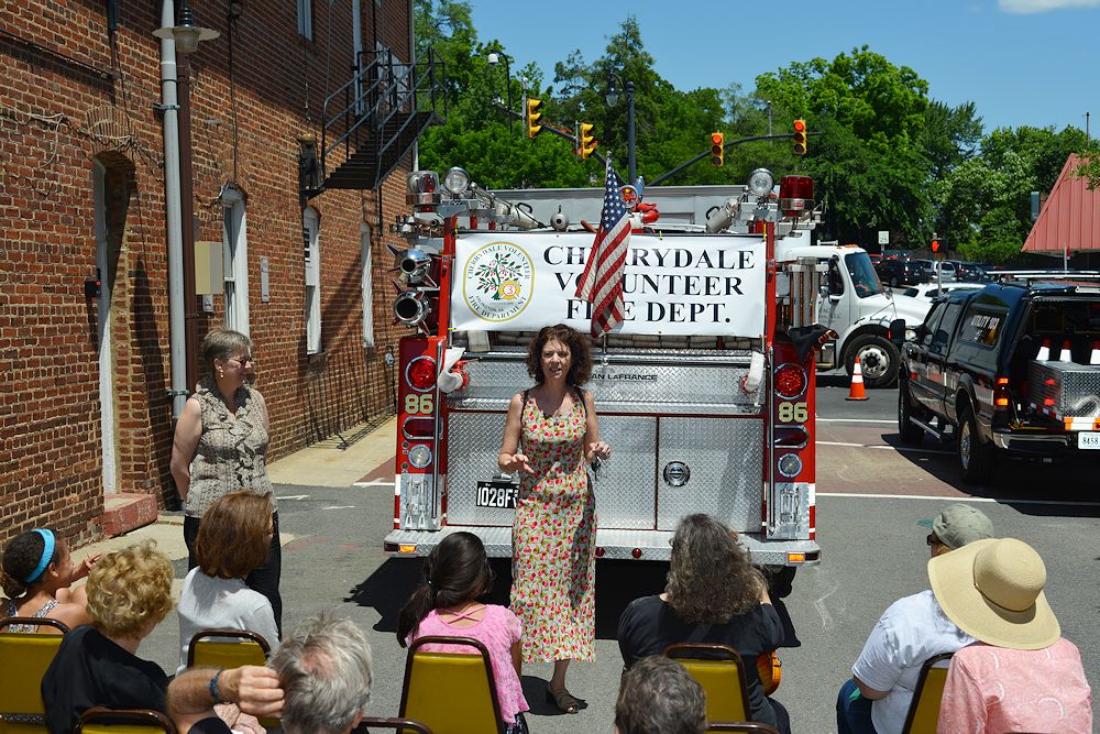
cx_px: 550
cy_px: 367
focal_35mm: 50
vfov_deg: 27.0
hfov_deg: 39.6
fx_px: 1528
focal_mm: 50
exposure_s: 1/500
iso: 100
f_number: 8
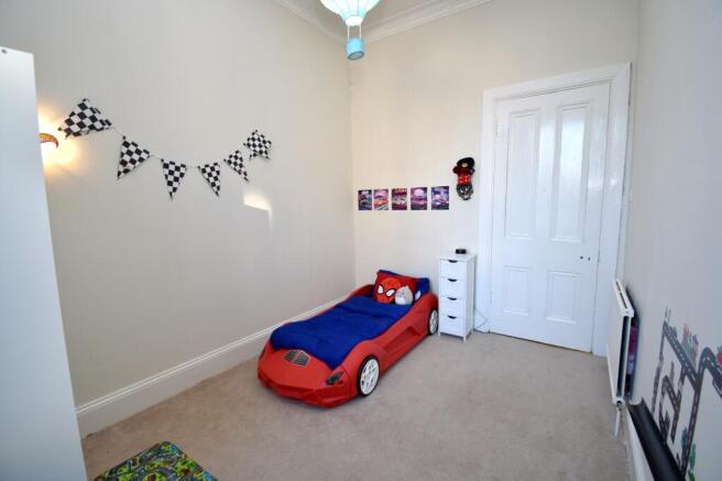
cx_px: 361
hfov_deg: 100.4
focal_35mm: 15
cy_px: 240
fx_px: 301
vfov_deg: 77.3
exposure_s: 1/15
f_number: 4.5
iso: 100
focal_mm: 10
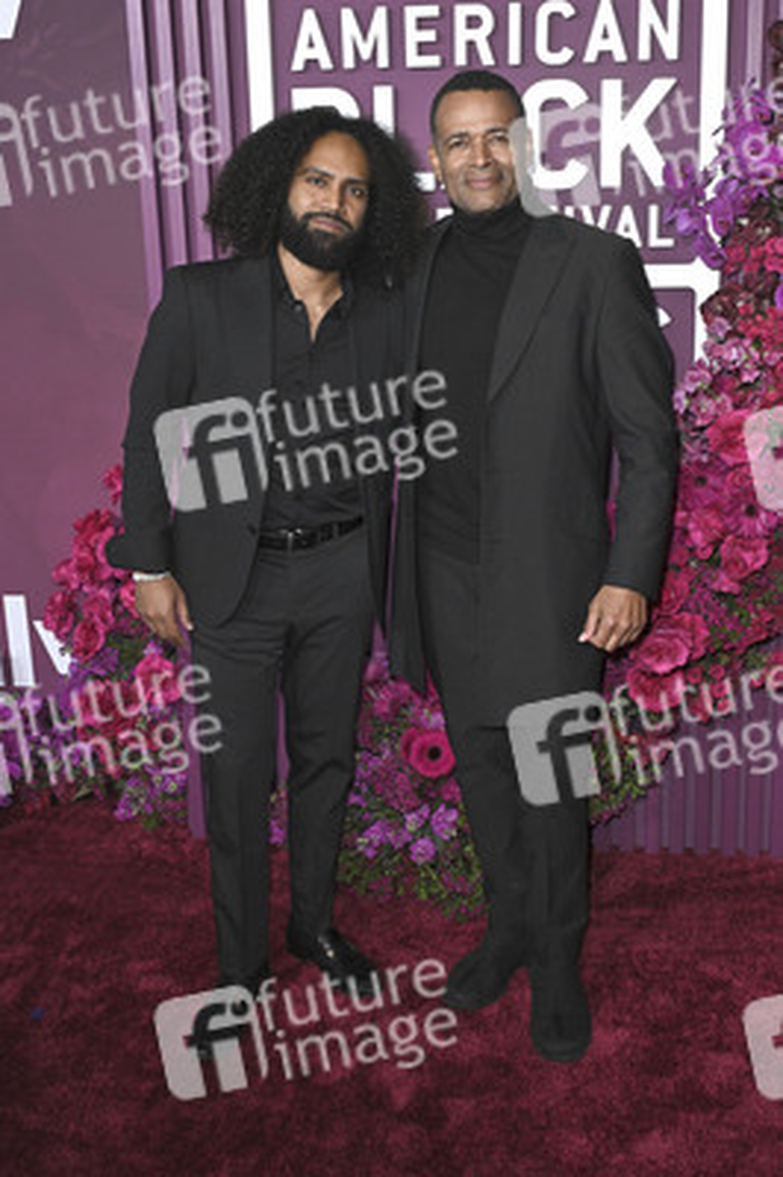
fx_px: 1144
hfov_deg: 37.8
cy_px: 588
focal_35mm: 35
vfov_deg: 54.5
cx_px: 392
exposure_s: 1/320
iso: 2000
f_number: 5.6
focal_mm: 35
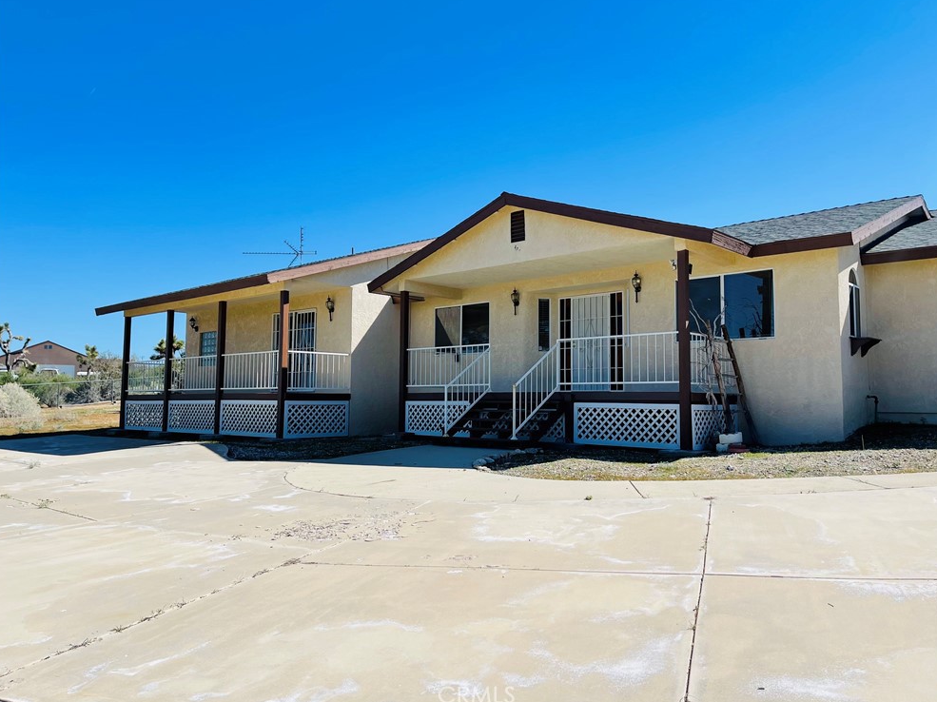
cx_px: 478
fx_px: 704
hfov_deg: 67.3
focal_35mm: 26
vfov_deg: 53.0
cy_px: 343
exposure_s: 1/4717
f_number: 1.6
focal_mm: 5.1
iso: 32
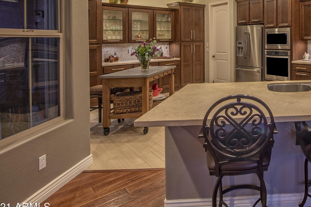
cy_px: 37
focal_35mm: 27
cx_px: 267
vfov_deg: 45.2
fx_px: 233
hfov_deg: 59.5
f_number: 8
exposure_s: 1/5
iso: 250
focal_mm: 15
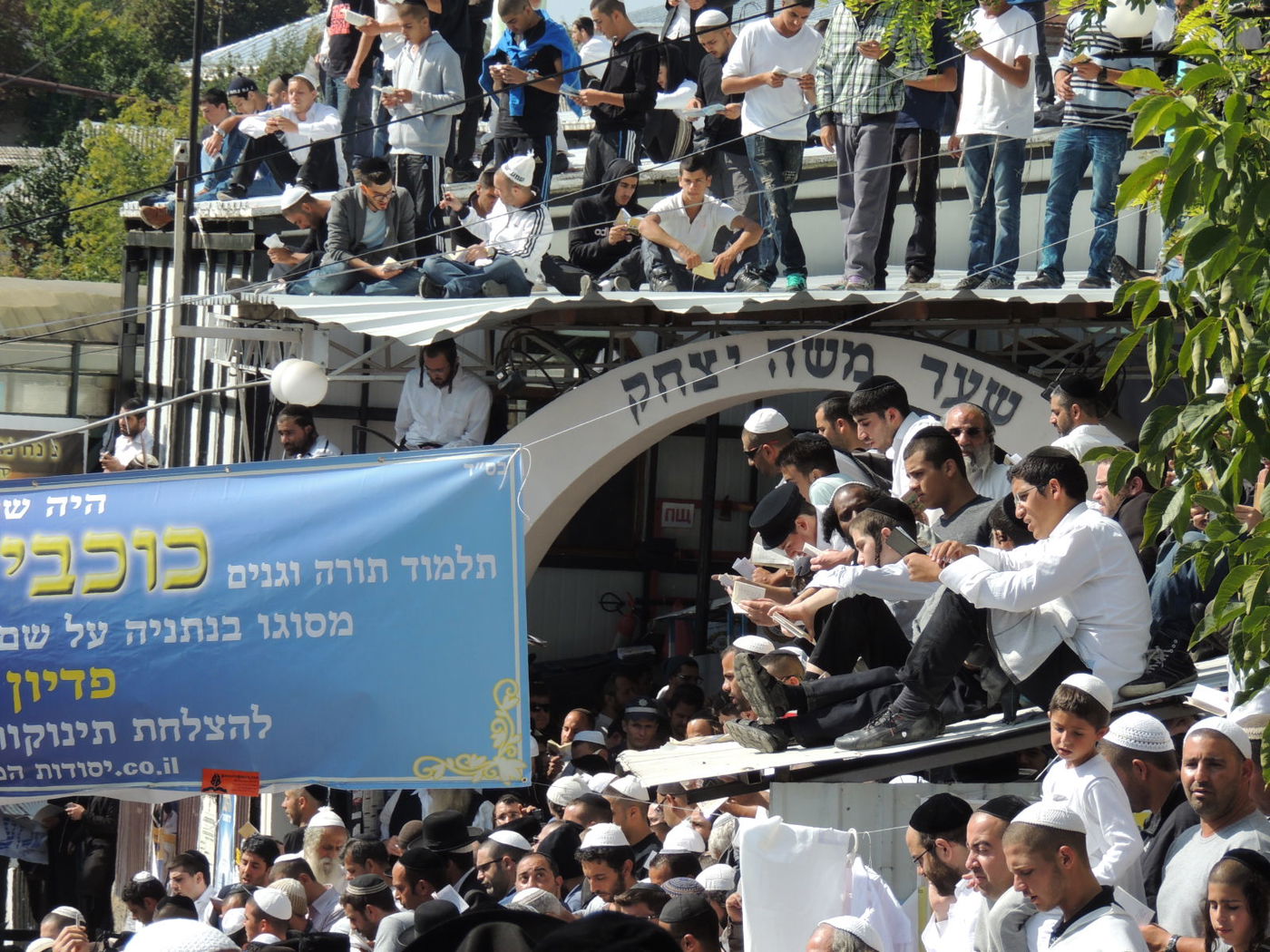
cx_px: 635
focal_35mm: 185
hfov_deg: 10.7
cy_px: 476
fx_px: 6787
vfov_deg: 8.0
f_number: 4.6
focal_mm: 33
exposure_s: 1/500
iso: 100
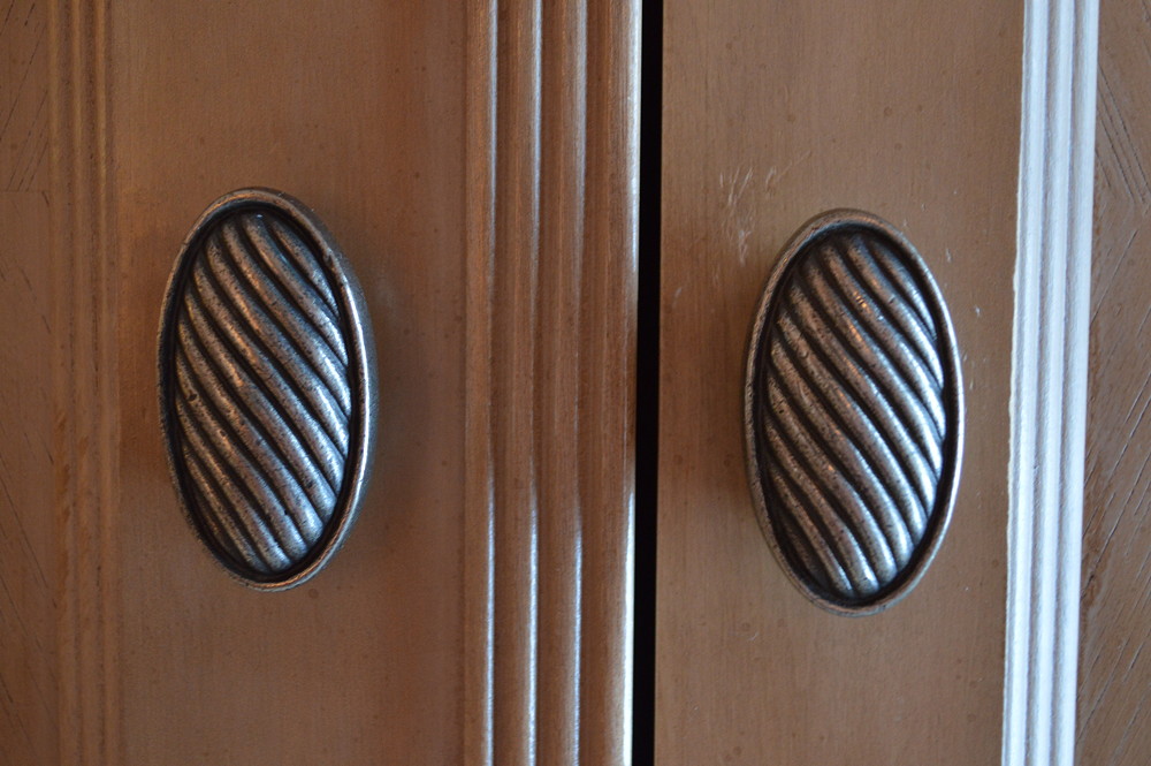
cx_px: 576
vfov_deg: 28.0
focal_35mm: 48
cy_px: 383
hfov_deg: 41.1
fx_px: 1533
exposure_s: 1/15
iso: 1100
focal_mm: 32
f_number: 4.8
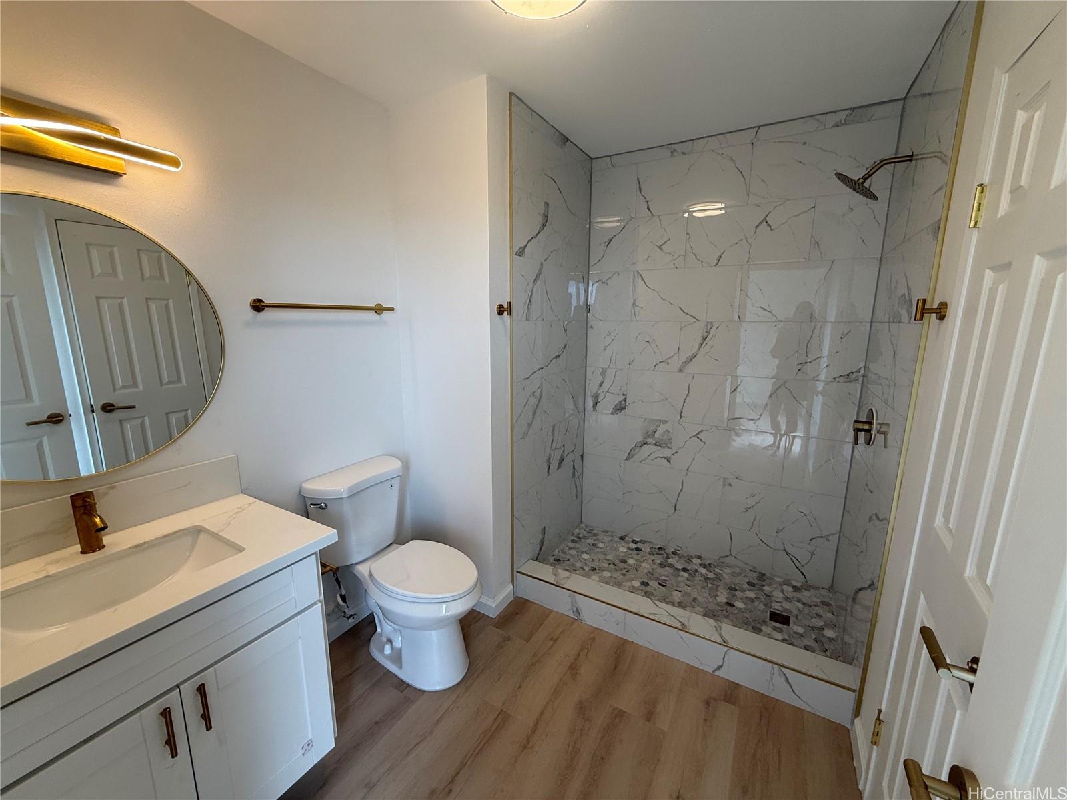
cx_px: 534
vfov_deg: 85.7
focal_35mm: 14
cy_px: 400
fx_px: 432
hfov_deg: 102.1
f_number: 2.2
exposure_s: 1/120
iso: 64
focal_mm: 2.22
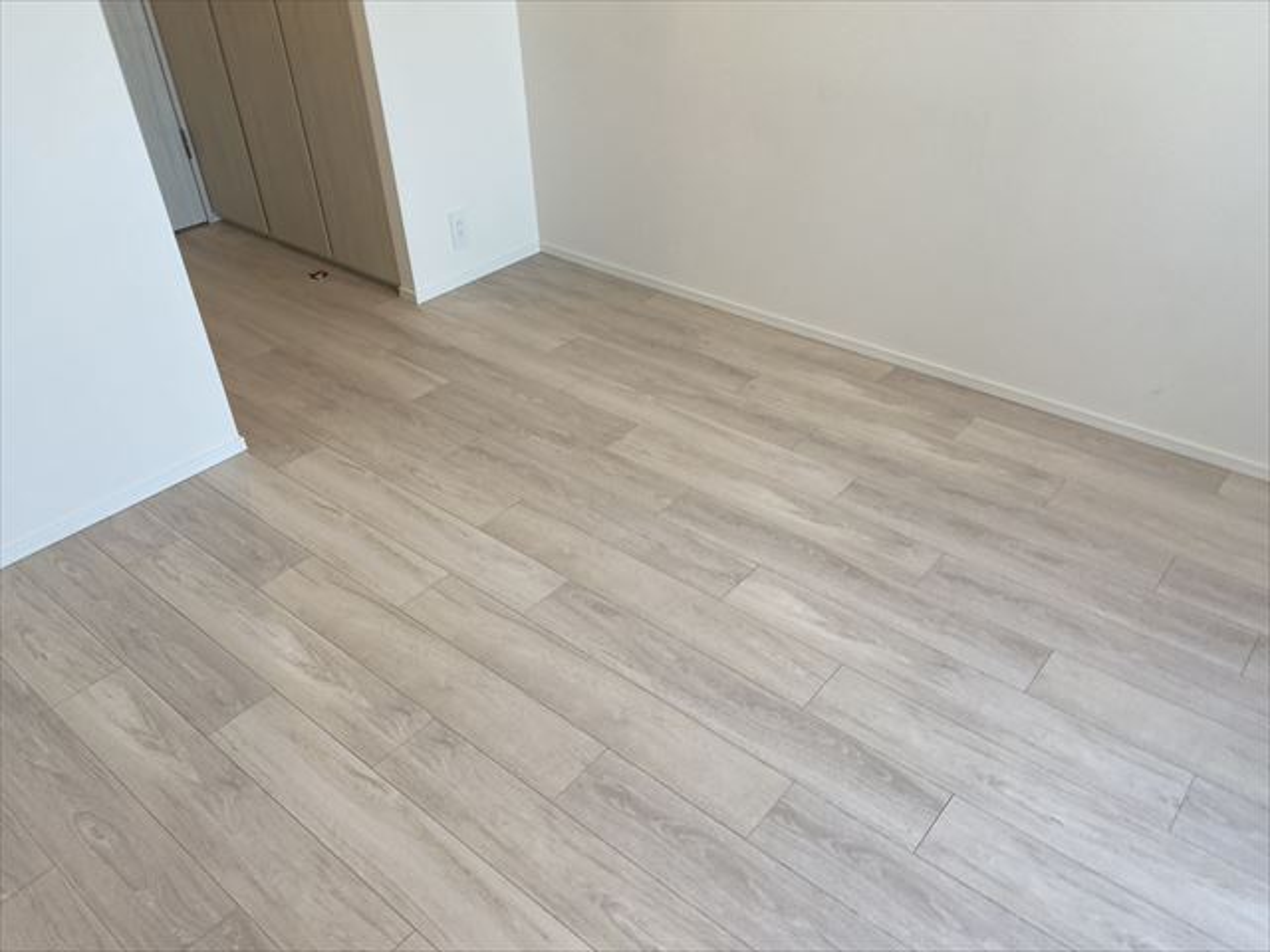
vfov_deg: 53.1
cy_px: 476
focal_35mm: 26
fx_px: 954
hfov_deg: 67.3
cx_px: 635
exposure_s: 1/100
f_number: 1.8
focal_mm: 4.25
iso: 40
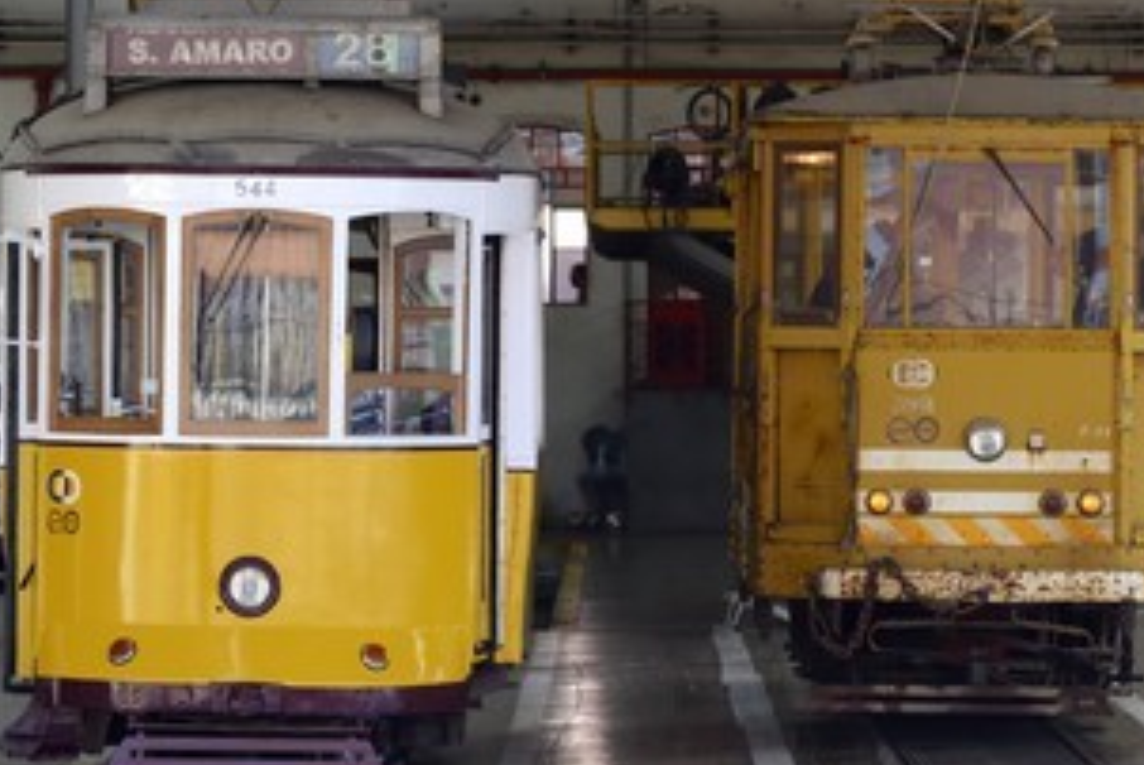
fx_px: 7952
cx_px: 667
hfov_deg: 8.2
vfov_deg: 5.5
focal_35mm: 250
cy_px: 367
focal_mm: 180
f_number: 9
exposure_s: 1/160
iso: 800
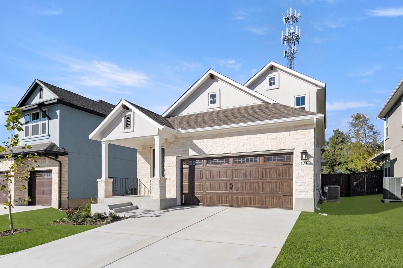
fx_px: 235
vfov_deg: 59.4
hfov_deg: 81.2
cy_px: 134
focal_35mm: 21
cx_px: 202
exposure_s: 1/2500
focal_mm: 14
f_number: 8
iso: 400
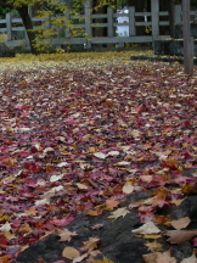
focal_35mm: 79
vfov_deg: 24.6
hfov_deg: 18.6
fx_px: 599
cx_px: 75
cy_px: 170
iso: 177
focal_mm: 6.3
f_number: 3.5
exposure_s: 1/31
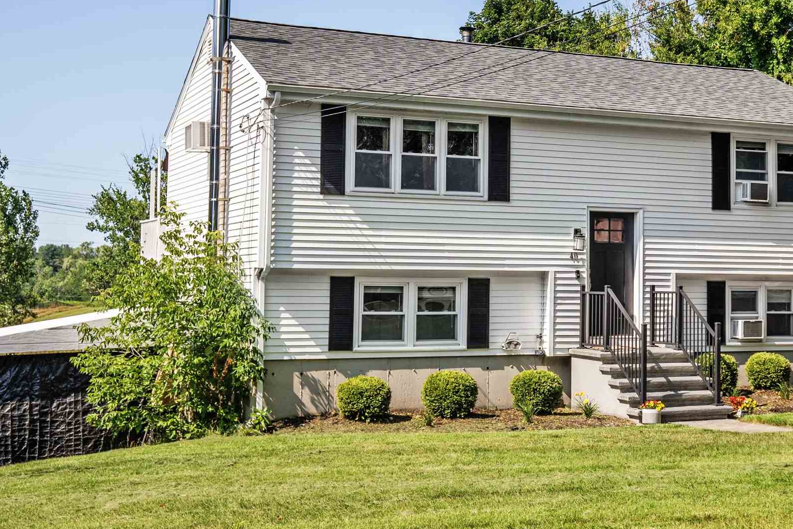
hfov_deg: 32.9
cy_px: 181
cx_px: 575
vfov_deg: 22.5
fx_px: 1322
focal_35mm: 60
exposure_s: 1/125
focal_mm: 31
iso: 100
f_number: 6.3
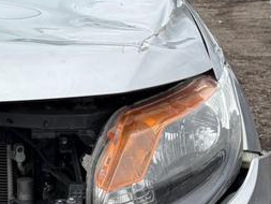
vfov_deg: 16.0
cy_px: 148
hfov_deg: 20.7
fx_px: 721
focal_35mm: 92
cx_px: 5
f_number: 1.6
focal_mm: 5.96
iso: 50
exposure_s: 1/2747
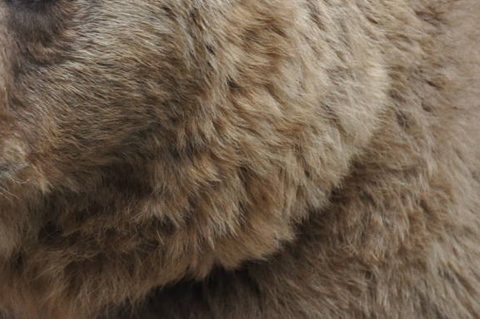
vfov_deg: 1.7
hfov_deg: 2.6
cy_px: 16
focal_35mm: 805
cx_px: -37
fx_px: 10726
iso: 1000
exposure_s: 1/250
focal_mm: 195
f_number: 5.6
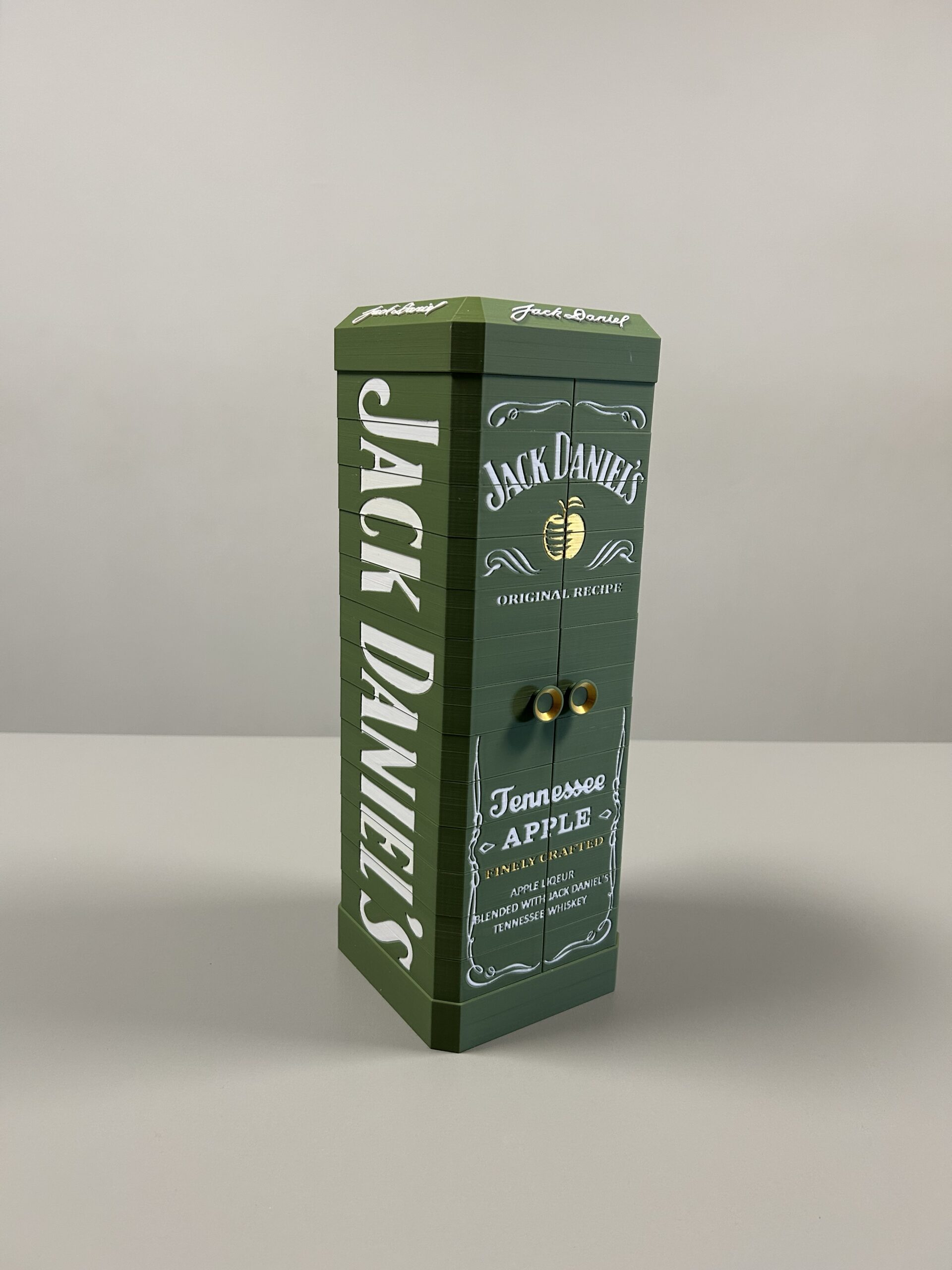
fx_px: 953
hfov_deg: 53.1
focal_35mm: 26
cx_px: 476
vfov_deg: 67.3
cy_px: 635
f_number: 1.5
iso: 125
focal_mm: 5.7
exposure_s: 1/100
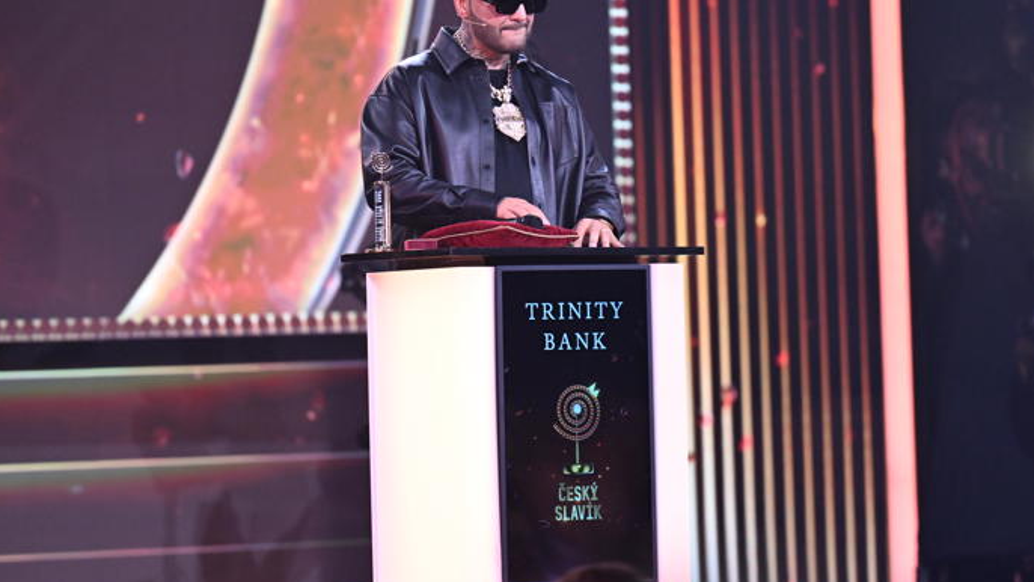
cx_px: 515
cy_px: 262
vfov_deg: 3.8
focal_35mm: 316
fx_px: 8665
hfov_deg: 6.8
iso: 2000
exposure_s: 1/125
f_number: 2.8
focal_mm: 200
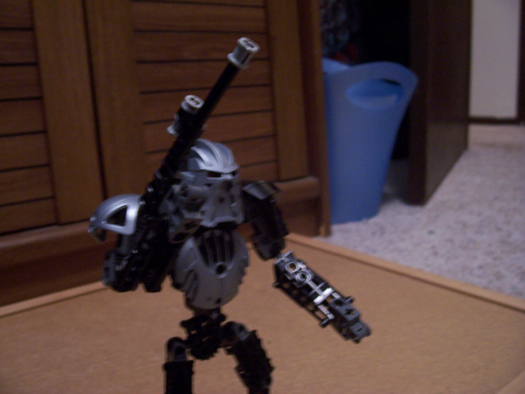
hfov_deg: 54.0
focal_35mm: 34
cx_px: 262
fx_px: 516
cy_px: 197
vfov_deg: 41.8
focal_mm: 5.6
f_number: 2.7
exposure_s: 1/8
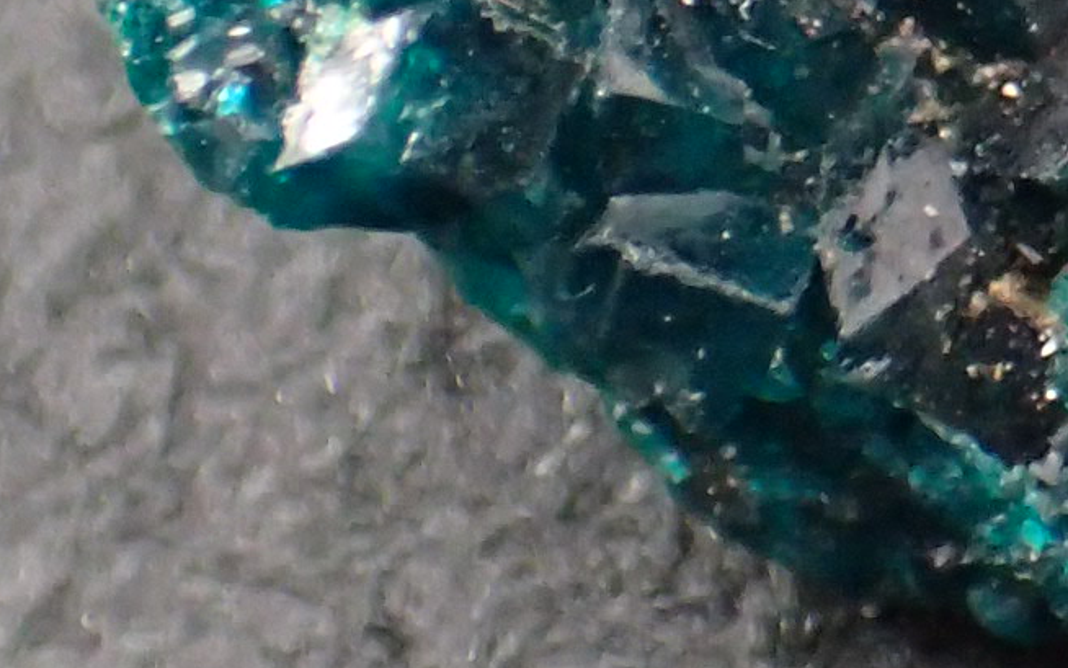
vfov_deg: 6.6
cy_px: -384
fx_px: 5735
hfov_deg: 10.2
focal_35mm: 197
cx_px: 1762
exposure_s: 1/160
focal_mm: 6.86
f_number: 2.7
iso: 500
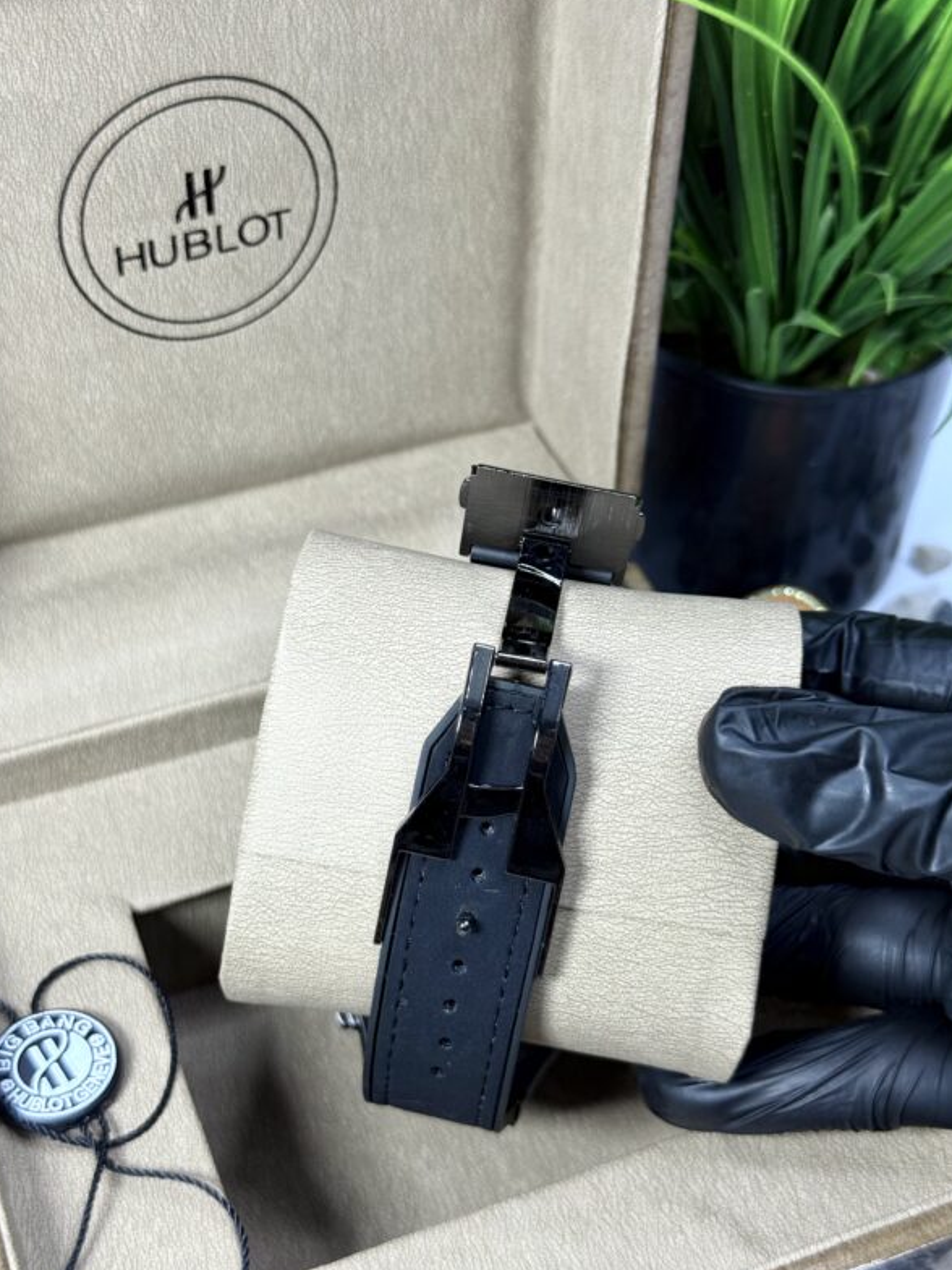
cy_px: 637
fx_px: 1797
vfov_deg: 38.9
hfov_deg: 29.7
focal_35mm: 49
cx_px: 474
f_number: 1.78
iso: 100
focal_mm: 6.76
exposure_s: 1/100
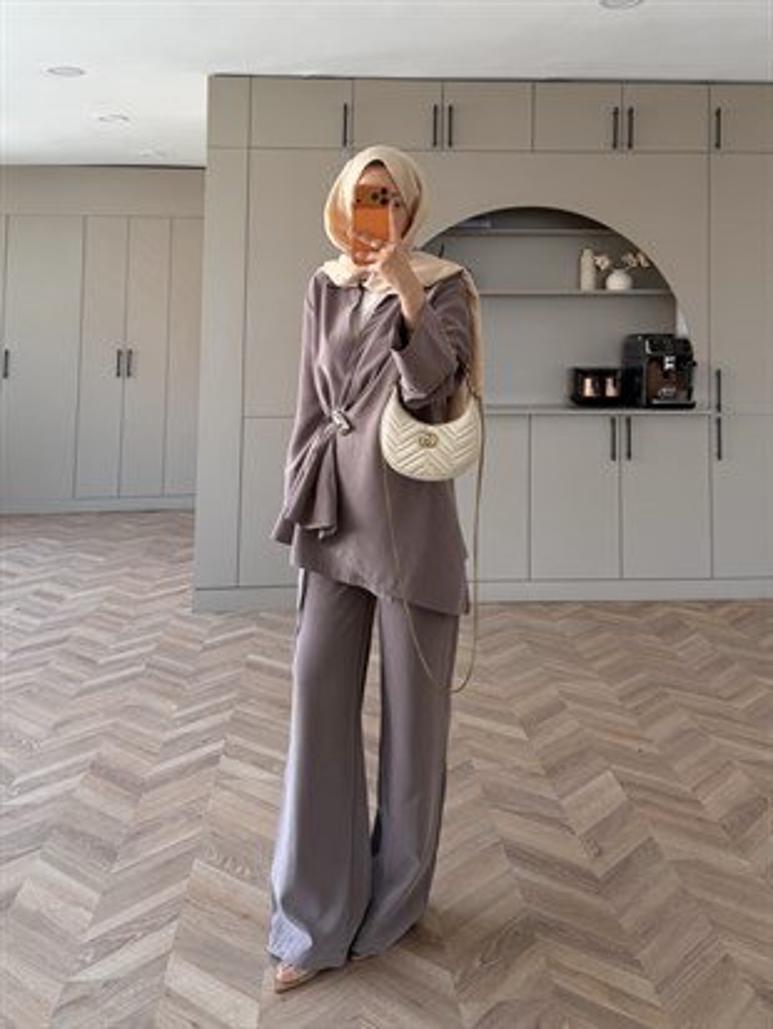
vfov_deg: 71.6
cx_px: 386
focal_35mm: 24
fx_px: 714
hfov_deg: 56.8
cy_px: 514
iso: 64
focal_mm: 6.76
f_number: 1.78
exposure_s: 1/121
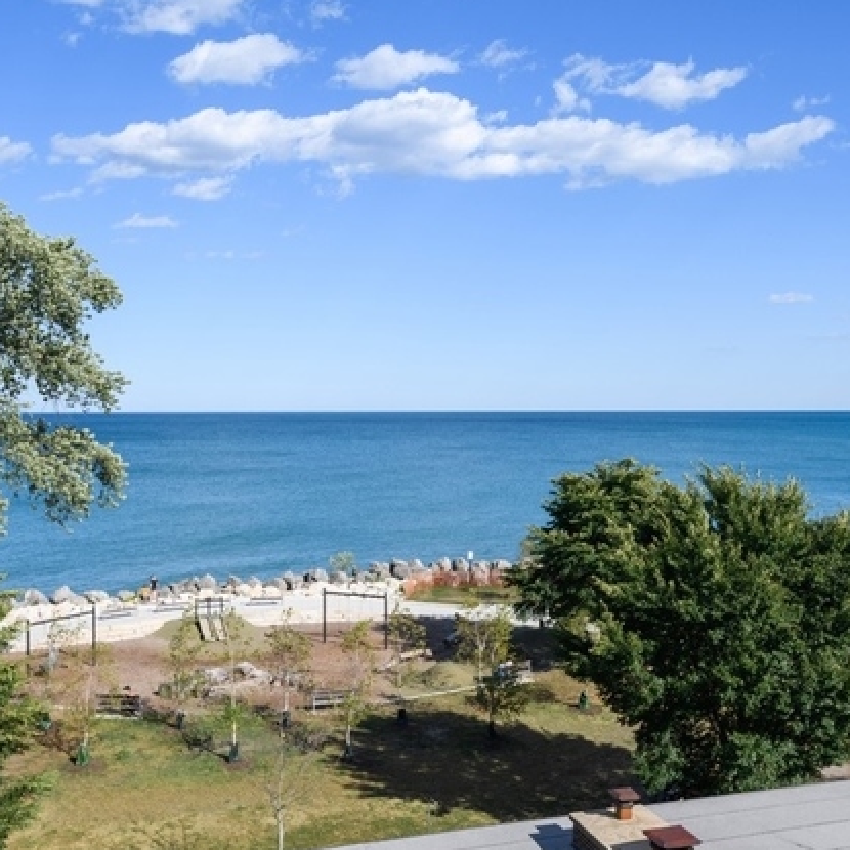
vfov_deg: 43.9
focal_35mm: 38
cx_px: 471
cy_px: 425
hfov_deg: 43.8
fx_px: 1056
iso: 200
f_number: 9.5
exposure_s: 1/500
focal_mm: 29
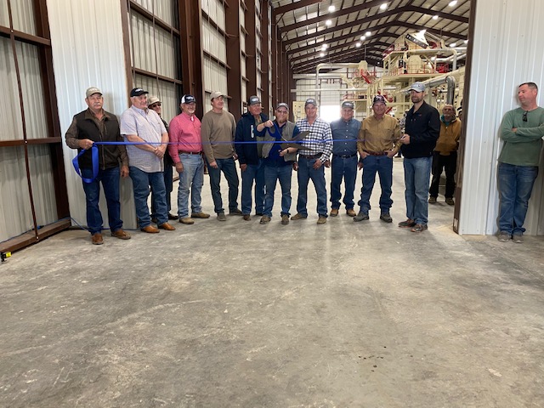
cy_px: 204
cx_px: 272
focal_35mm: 26
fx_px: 409
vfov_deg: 53.1
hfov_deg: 67.3
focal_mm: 4.25
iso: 100
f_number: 1.8
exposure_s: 1/60
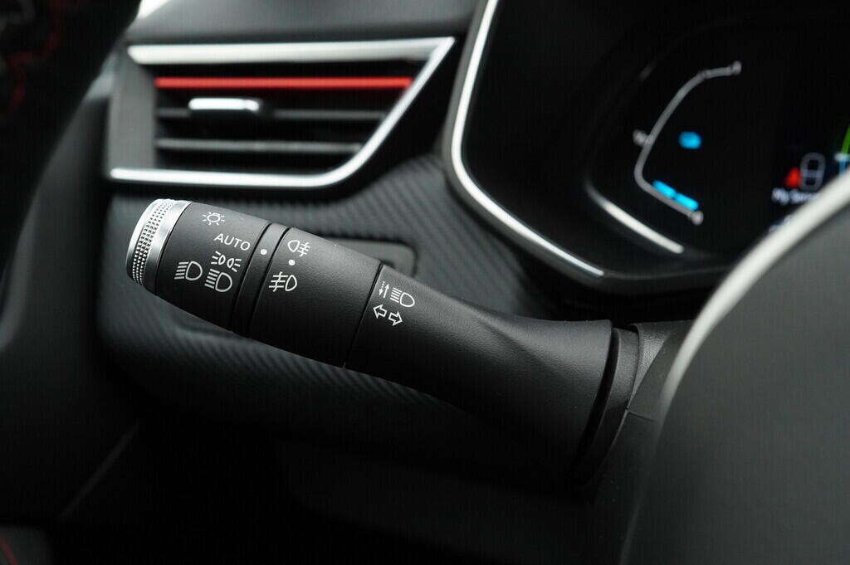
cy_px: 282
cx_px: 425
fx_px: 849
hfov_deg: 53.2
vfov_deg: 36.8
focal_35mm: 36
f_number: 5.6
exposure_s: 1/160
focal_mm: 24
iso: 2000
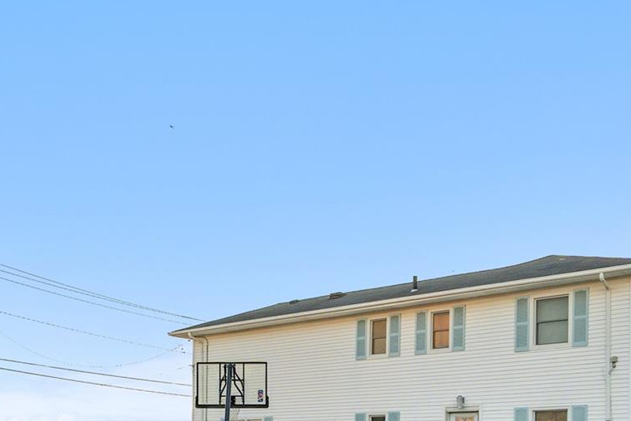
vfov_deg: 28.9
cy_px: 437
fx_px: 754
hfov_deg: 45.2
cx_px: 255
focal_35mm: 43
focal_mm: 16
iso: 640
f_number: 5.6
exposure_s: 1/200
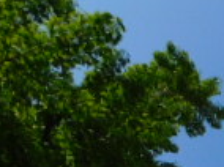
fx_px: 672
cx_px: 426
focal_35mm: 104
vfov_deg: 12.6
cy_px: 326
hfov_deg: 15.6
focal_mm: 4
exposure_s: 1/640
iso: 125
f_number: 6
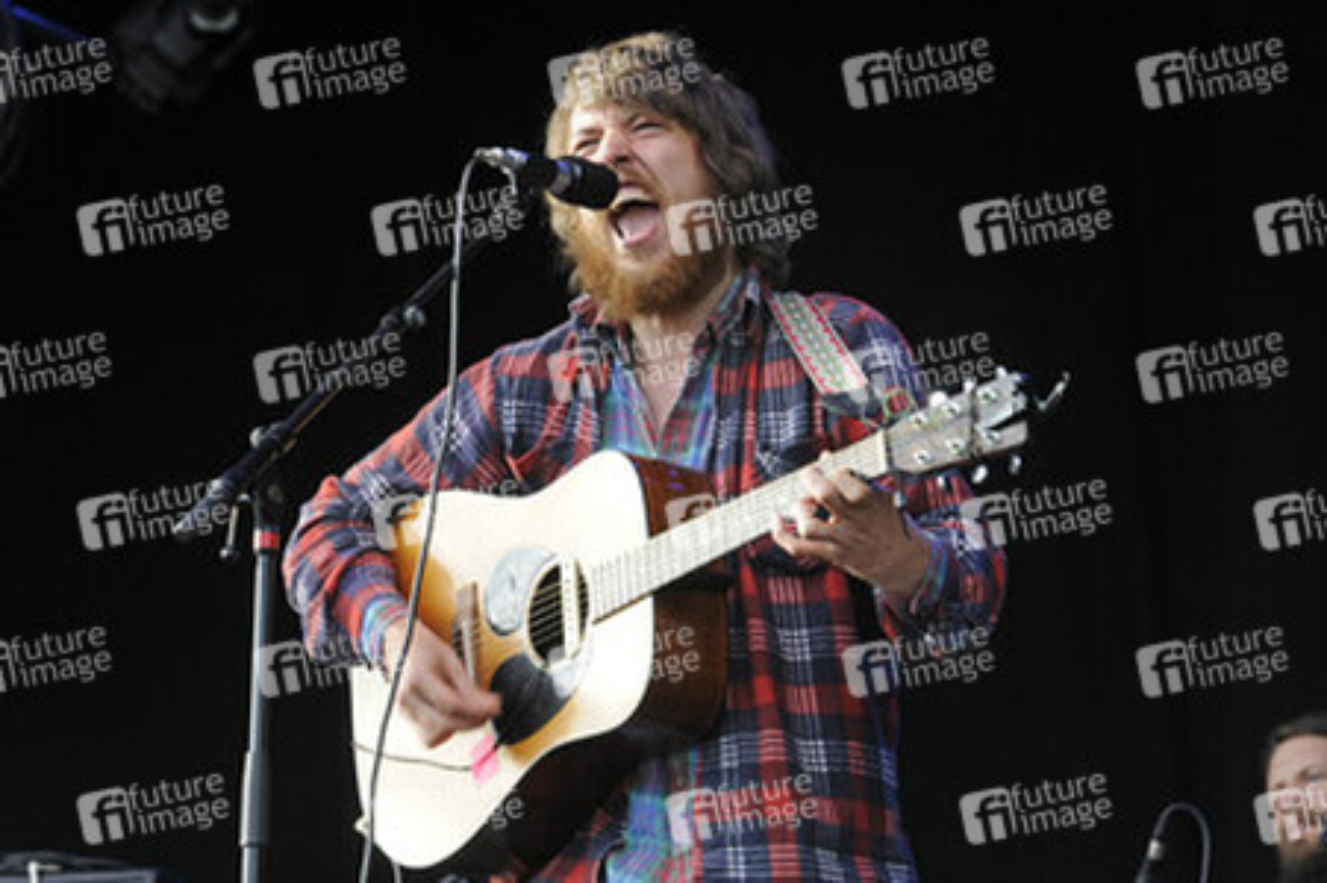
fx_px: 7182
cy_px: 442
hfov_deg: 10.6
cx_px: 664
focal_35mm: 195
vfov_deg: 7.0
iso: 200
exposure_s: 1/100
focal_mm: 130
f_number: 6.3
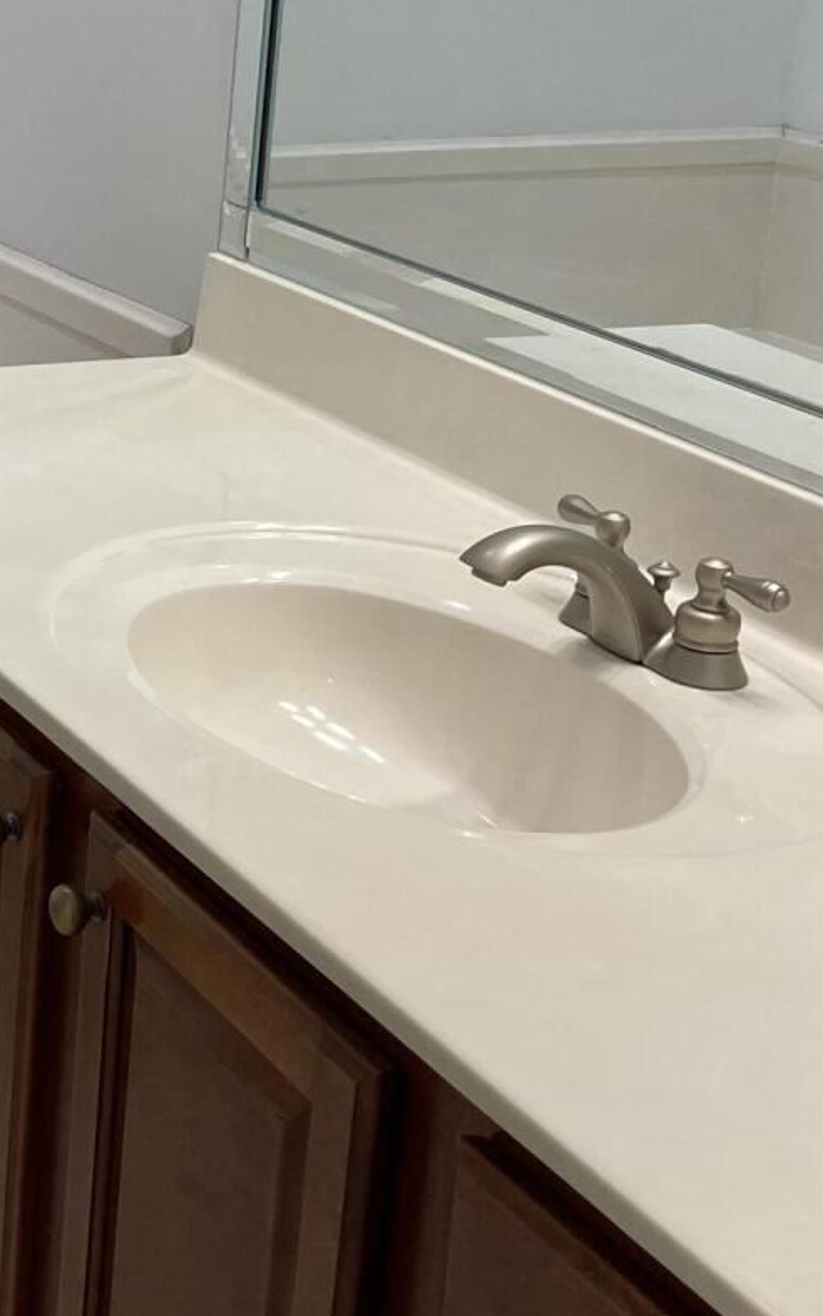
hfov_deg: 17.1
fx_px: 2512
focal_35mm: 70
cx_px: -346
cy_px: 431
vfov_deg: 29.2
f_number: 1.6
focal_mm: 5.1
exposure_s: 1/120
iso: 50
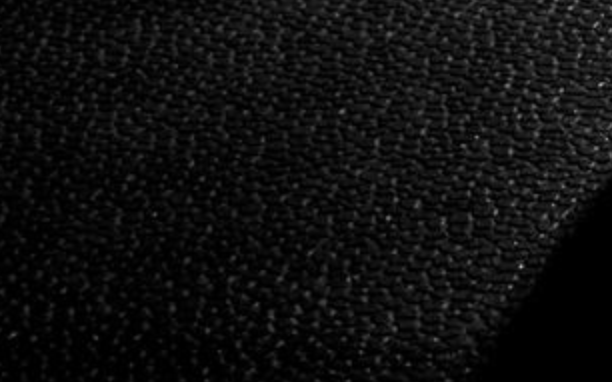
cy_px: -707
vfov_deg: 4.6
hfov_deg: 7.0
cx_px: 1644
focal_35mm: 277
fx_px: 4618
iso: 100
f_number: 16
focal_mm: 32
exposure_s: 19
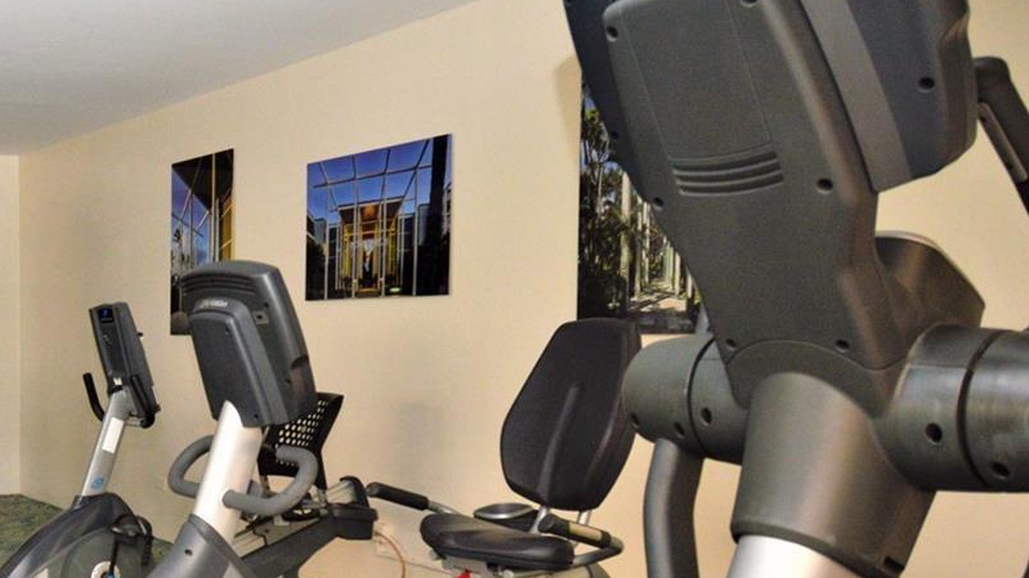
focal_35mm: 44
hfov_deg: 41.0
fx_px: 1200
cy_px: 405
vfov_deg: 26.9
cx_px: 19
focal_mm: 14
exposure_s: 1/30
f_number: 5
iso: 560
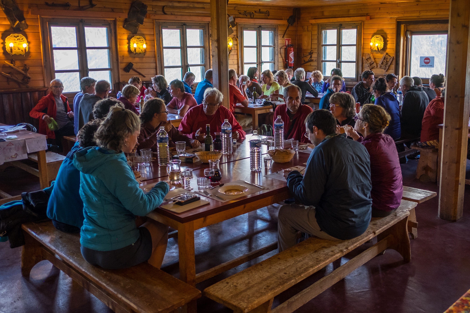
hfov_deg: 55.4
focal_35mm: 34
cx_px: 281
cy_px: 139
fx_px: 444
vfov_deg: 38.8
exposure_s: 1/120
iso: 400
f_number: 2
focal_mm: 18
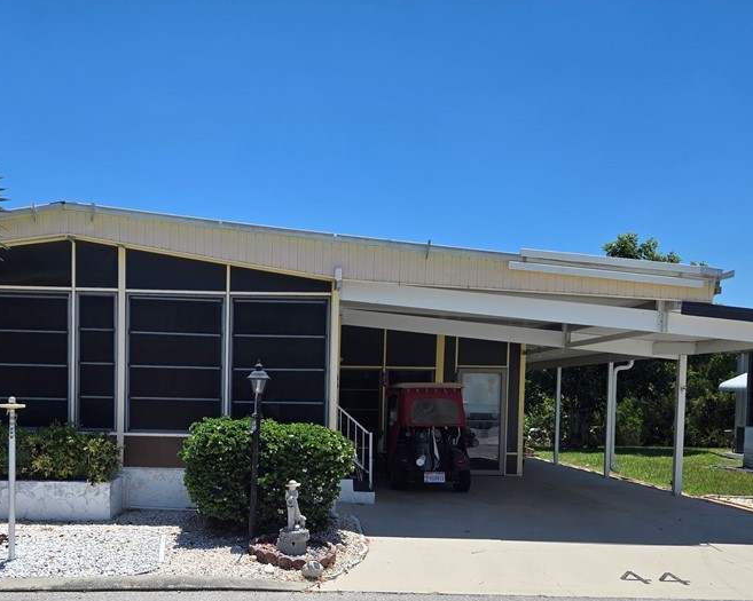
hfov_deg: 50.9
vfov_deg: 41.5
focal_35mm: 35
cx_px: 268
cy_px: 417
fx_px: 780
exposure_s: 1/2175
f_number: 1.8
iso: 25
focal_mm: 5.4
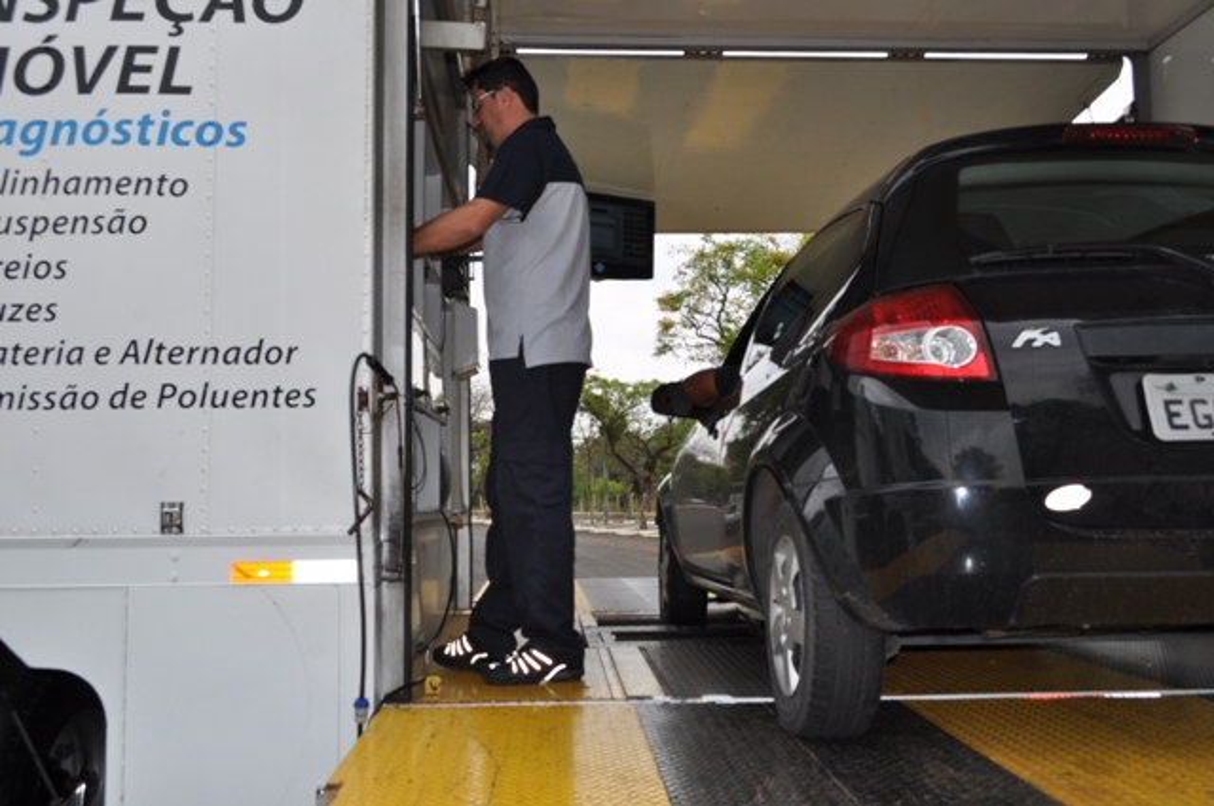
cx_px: 607
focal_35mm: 33
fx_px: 1111
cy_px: 403
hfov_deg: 57.3
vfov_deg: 39.9
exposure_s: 1/200
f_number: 8
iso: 200
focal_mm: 22
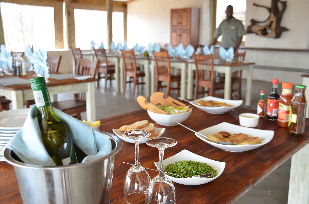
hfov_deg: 51.4
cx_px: 154
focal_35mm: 38
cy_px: 102
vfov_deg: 35.3
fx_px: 321
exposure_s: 1/13
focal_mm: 25
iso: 100
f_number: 4
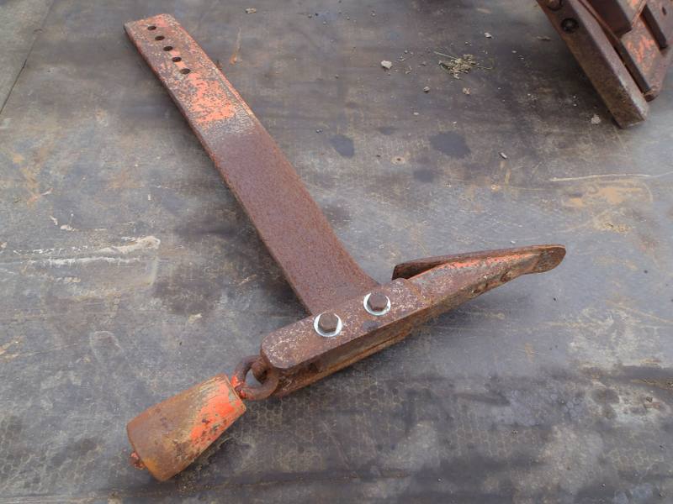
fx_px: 544
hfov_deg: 63.4
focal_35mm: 28
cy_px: 252
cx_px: 336
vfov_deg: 49.7
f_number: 4.5
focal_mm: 5
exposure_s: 1/160
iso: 80
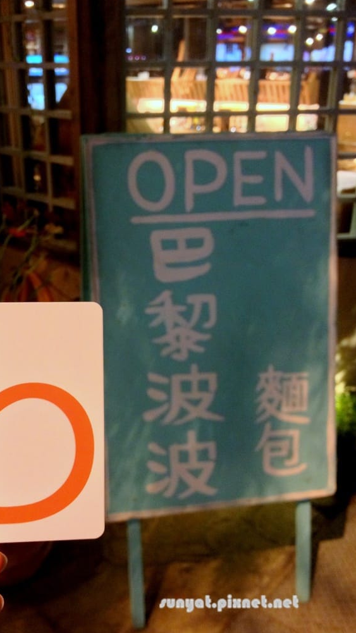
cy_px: 320
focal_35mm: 39
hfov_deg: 30.3
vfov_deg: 51.6
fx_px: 655
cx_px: 130
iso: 320
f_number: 2.4
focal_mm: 4.28
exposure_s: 1/20
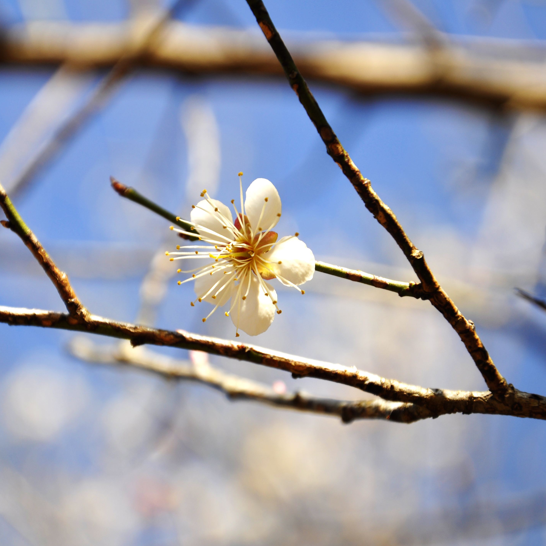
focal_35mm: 202
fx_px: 3598
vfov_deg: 8.7
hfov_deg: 8.7
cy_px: 273
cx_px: 239
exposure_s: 1/250
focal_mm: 105
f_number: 7.1
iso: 100
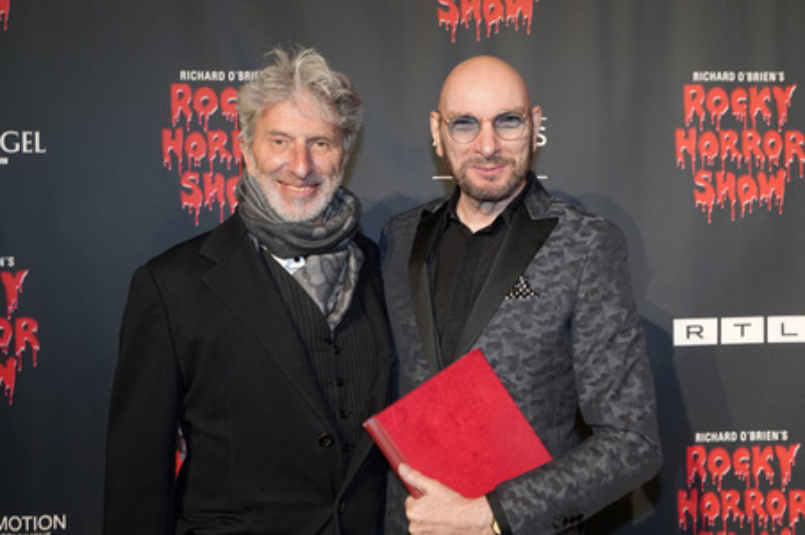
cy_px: 268
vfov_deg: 33.4
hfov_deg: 48.5
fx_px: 894
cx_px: 402
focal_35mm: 40
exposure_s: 1/80
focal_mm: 40
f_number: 6.3
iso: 1600
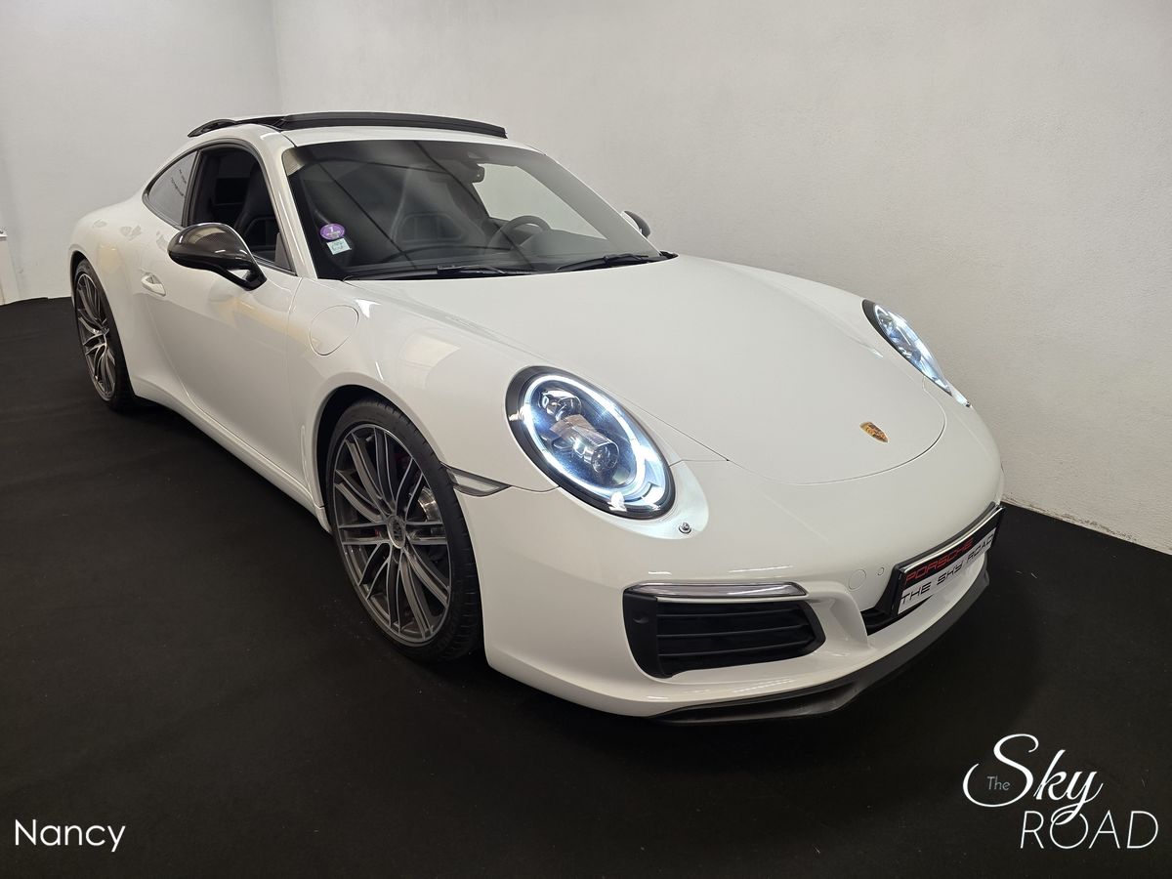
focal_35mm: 23
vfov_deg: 58.9
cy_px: 440
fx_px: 779
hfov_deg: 73.9
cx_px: 586
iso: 500
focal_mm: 6.3
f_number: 1.7
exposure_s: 1/100
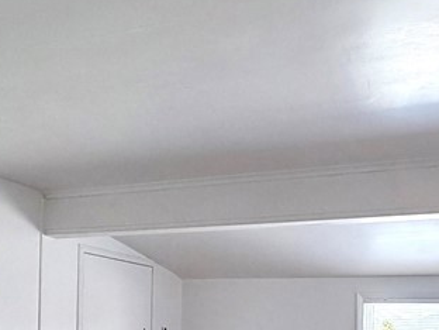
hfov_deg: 40.3
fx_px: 583
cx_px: 317
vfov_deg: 29.2
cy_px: 341
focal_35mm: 46
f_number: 2.2
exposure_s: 1/121
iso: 200
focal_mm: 2.22
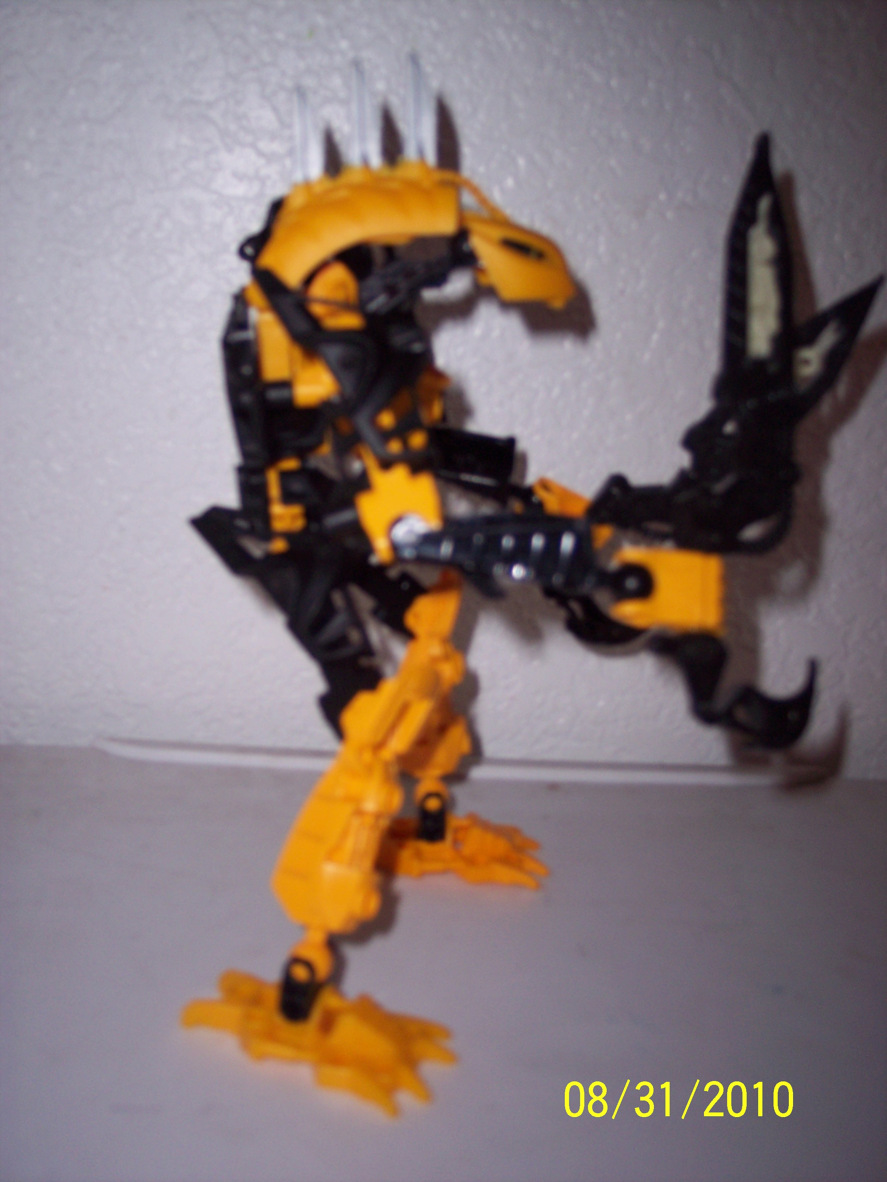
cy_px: 591
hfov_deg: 36.8
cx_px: 444
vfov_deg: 47.9
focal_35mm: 39
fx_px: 1332
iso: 100
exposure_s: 1/60
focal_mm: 8
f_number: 2.8
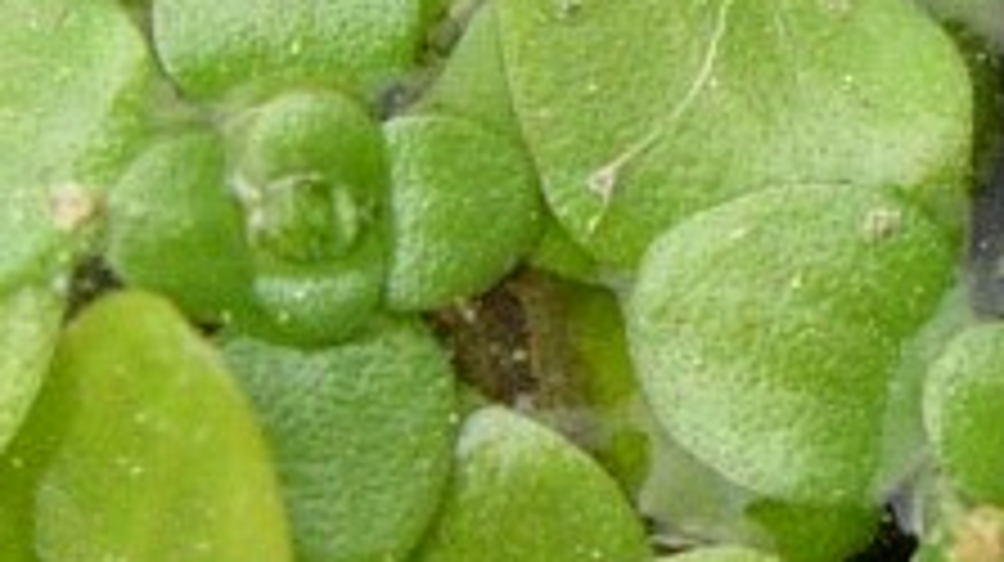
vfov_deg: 5.4
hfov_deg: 9.4
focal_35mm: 223
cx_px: 1441
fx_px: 5932
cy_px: 265
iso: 200
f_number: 2.8
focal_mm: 7.8
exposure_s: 1/271
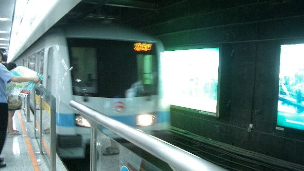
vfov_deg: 30.4
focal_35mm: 39
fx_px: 314
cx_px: 155
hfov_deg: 51.6
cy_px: 99
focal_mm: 5.8
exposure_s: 1/13
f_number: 2.6
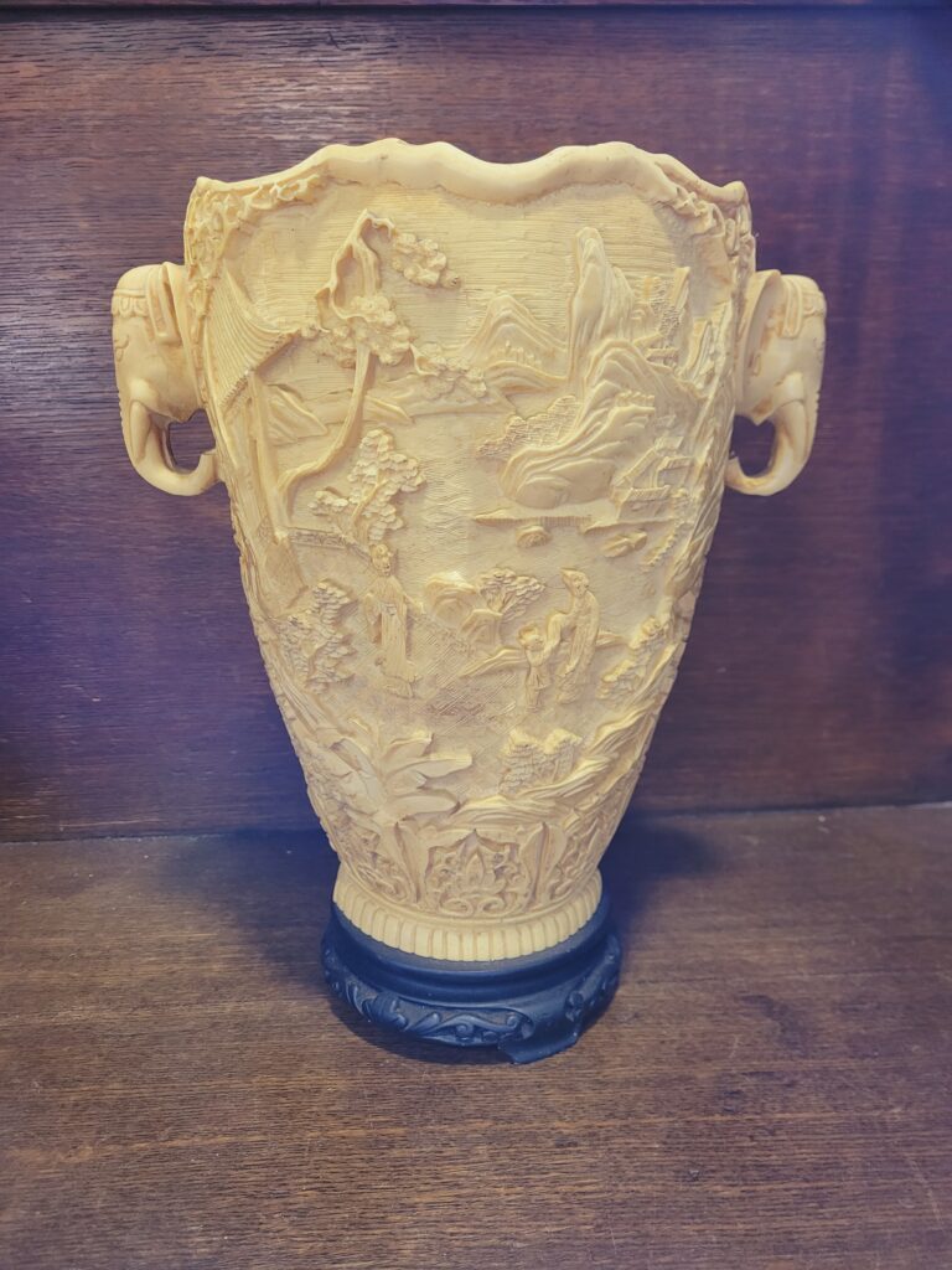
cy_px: 635
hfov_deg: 53.1
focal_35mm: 26
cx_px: 476
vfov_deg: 67.3
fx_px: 953
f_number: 1.8
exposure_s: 1/50
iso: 320
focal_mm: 5.4
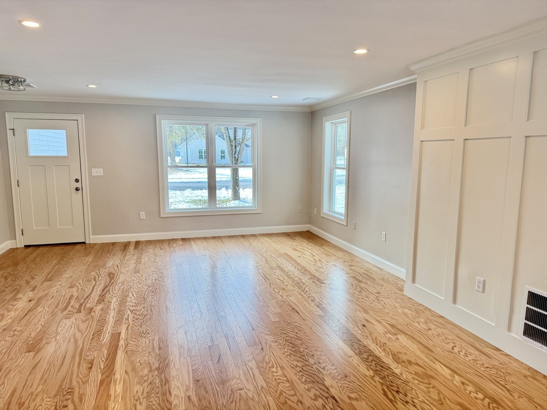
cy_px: 205
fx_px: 379
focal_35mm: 24
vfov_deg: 56.8
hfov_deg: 71.6
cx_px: 274
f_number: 1.78
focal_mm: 6.76
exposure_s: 1/120
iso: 200
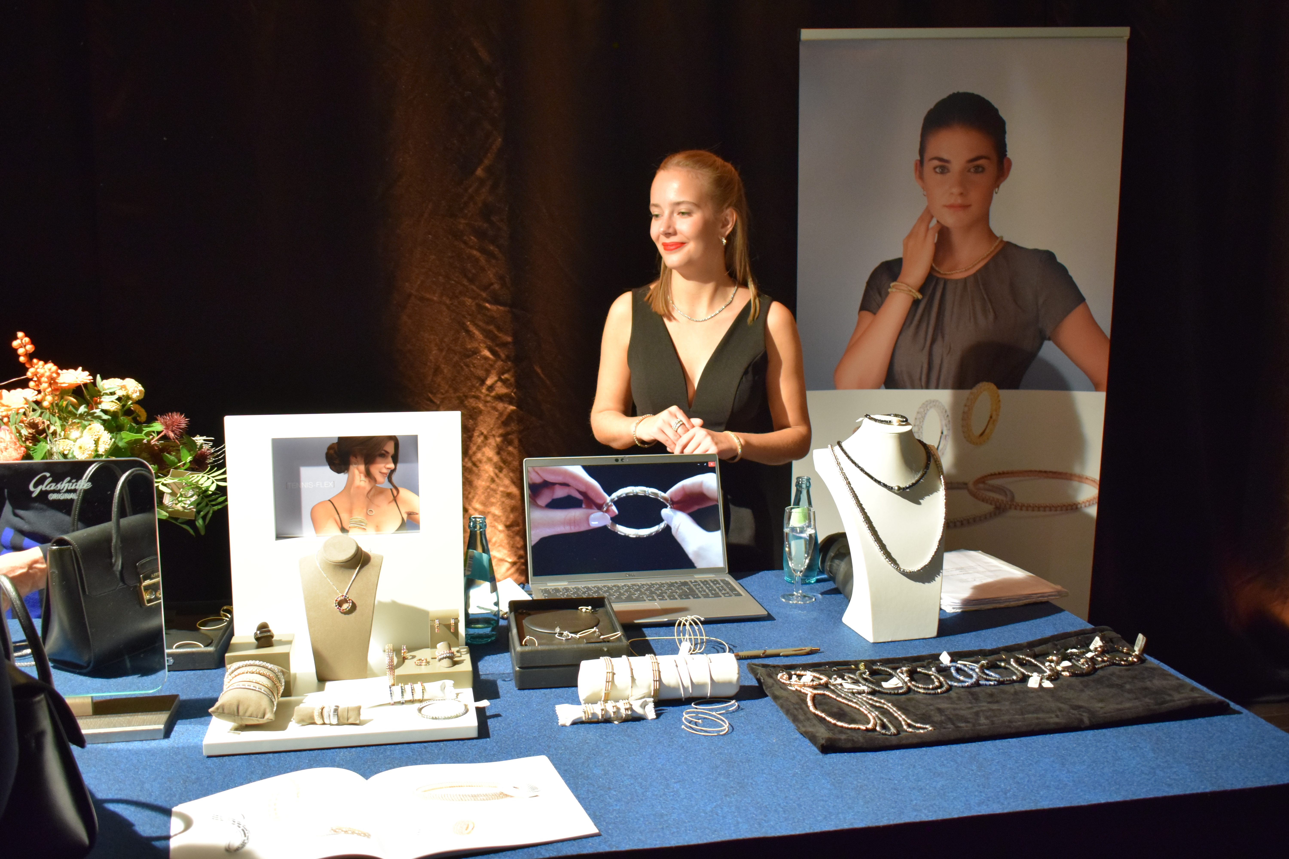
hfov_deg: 55.1
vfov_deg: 38.4
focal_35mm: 34
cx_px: 644
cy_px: 430
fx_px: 1235
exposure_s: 1/60
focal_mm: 23
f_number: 3.8
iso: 1600
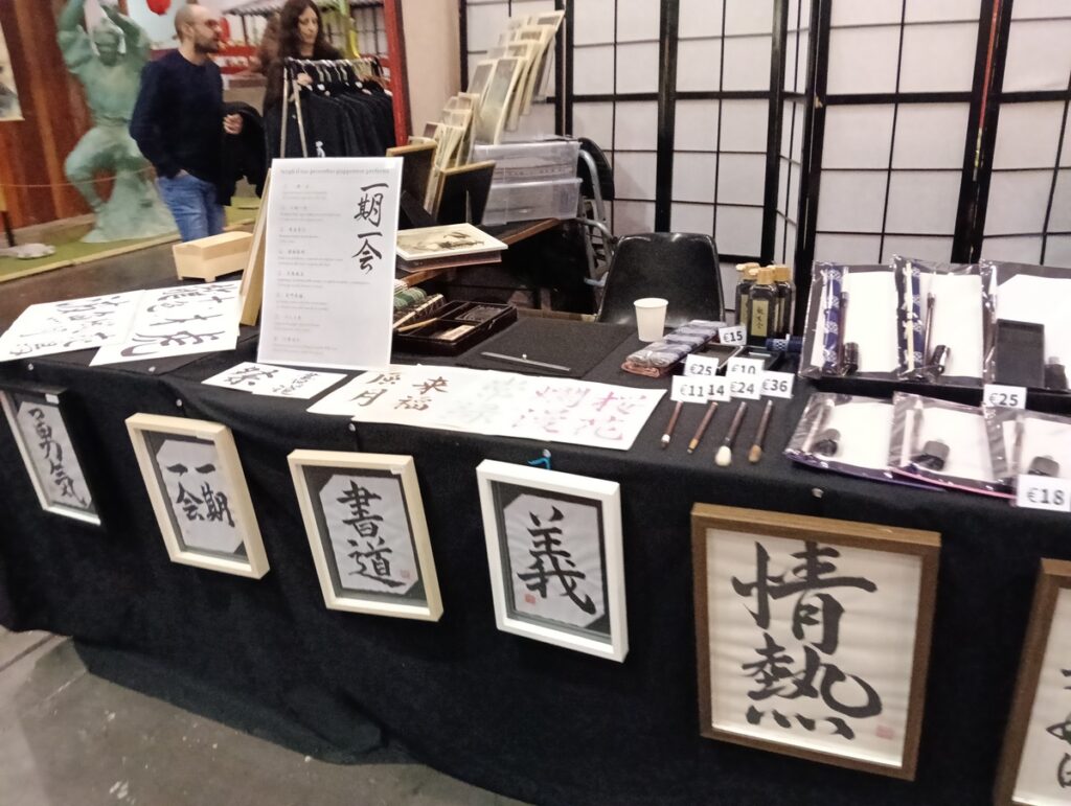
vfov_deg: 51.5
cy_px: 403
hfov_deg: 65.2
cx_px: 536
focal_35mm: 27
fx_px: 837
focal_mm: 3.98
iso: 3200
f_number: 1.8
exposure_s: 1/100
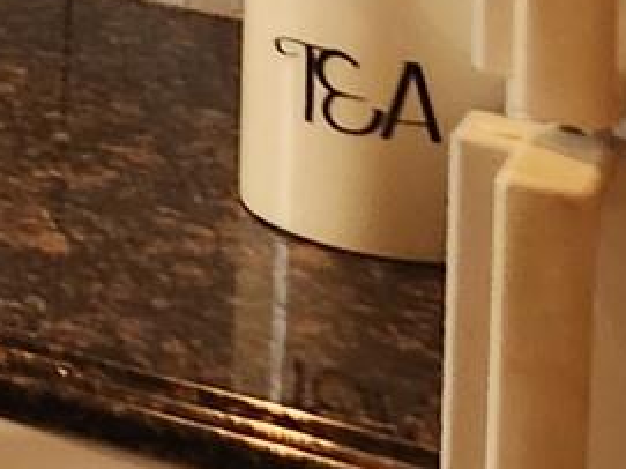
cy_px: -658
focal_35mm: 174
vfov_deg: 7.9
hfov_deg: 9.2
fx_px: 3145
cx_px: -1229
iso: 250
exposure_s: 1/120
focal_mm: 5.4
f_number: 1.8
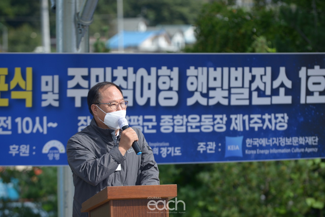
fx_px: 1805
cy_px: 108
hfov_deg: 10.3
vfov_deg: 6.9
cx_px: 162
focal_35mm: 200
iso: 200
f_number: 5.6
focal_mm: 200
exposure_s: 1/800
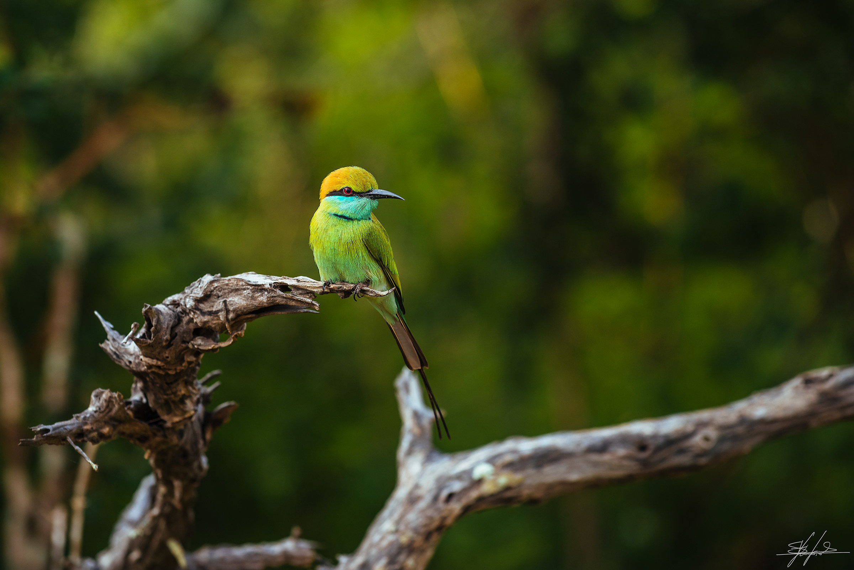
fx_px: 4509
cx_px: 427
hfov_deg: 10.8
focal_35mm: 190
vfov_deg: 7.2
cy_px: 285
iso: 200
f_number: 5
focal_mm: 190
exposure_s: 1/250
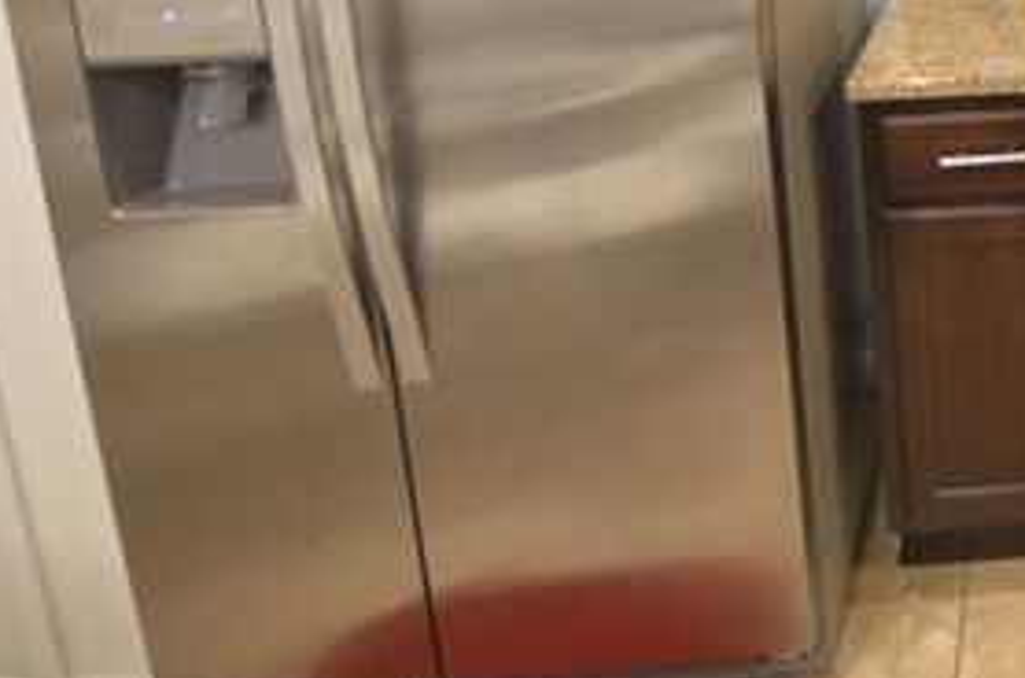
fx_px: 1079
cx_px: 1163
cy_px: -147
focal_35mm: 38
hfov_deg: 39.8
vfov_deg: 29.6
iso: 1600
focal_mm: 10
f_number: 4
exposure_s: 1/25
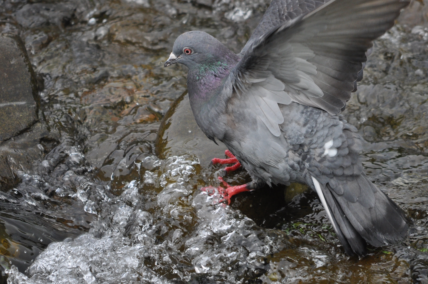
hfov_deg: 1.9
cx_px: 216
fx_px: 12919
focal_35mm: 1088
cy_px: 137
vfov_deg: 1.3
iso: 640
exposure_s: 1/1000
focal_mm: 500
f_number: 6.3
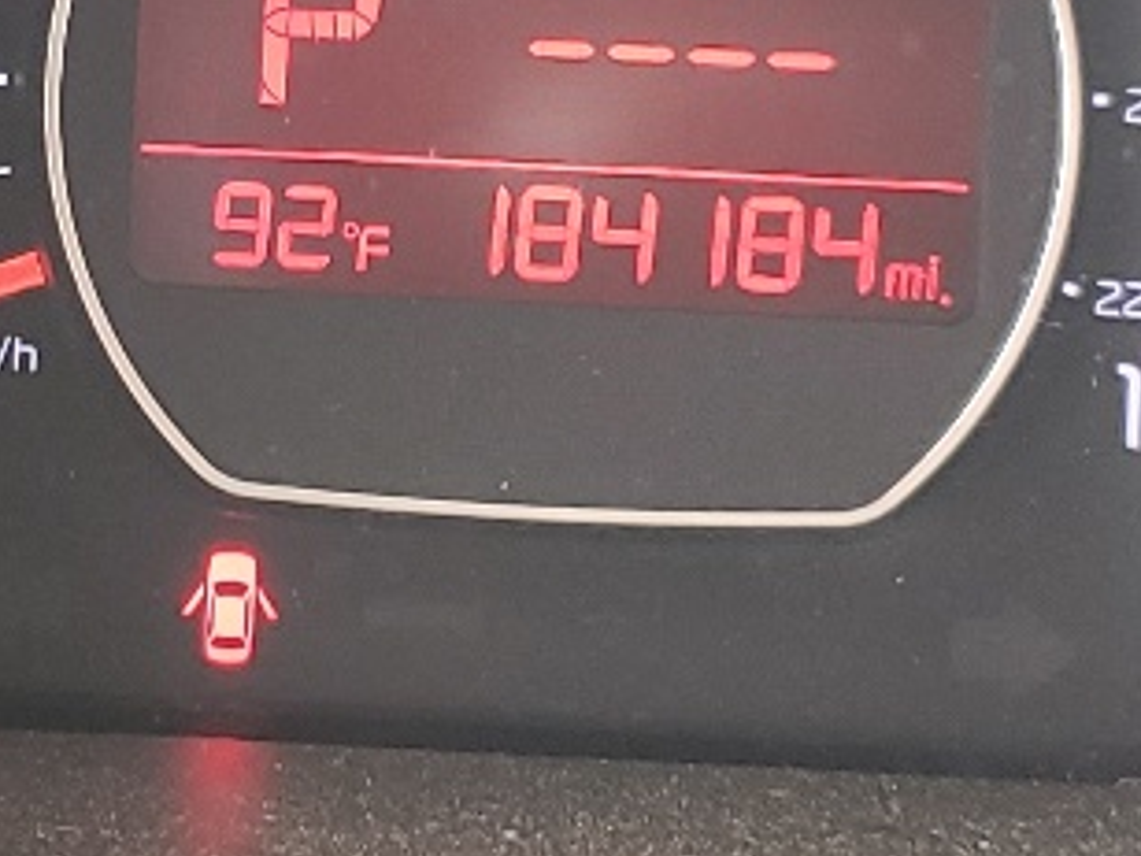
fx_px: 4450
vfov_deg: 10.9
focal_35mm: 135
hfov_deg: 14.5
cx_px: 263
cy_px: 22
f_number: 1.5
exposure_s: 1/60.2
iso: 77
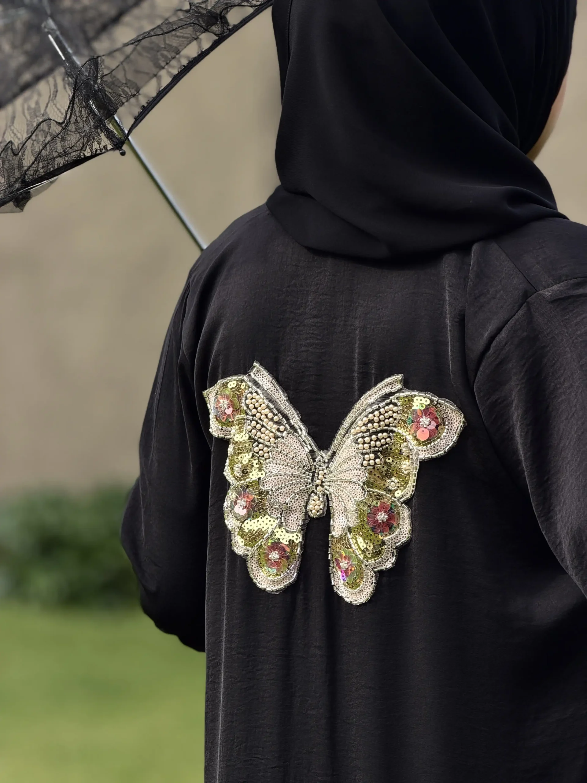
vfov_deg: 19.6
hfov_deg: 14.8
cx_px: 294
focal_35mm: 100
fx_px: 2261
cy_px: 392
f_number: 2.8
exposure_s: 1/638
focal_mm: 16.9
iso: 32
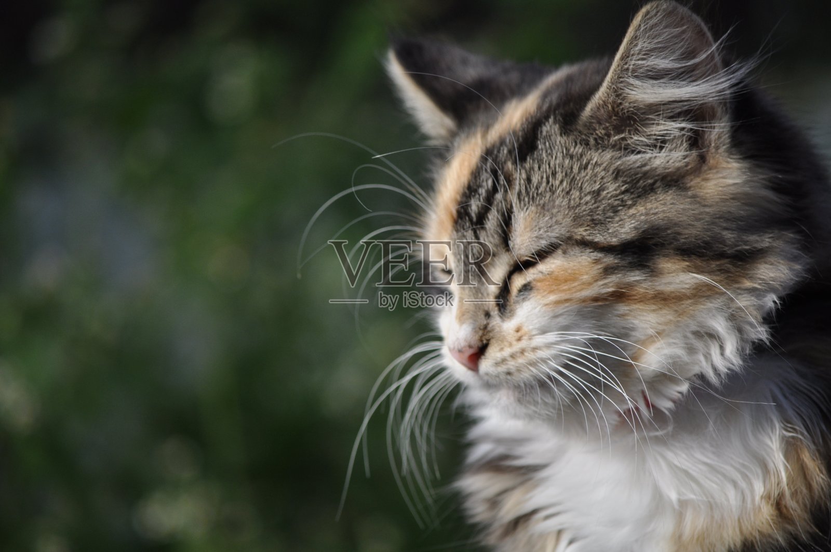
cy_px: 276
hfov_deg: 6.9
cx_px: 416
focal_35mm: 300
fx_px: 6917
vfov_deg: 4.6
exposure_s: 1/800
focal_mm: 200
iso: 320
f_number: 6.3
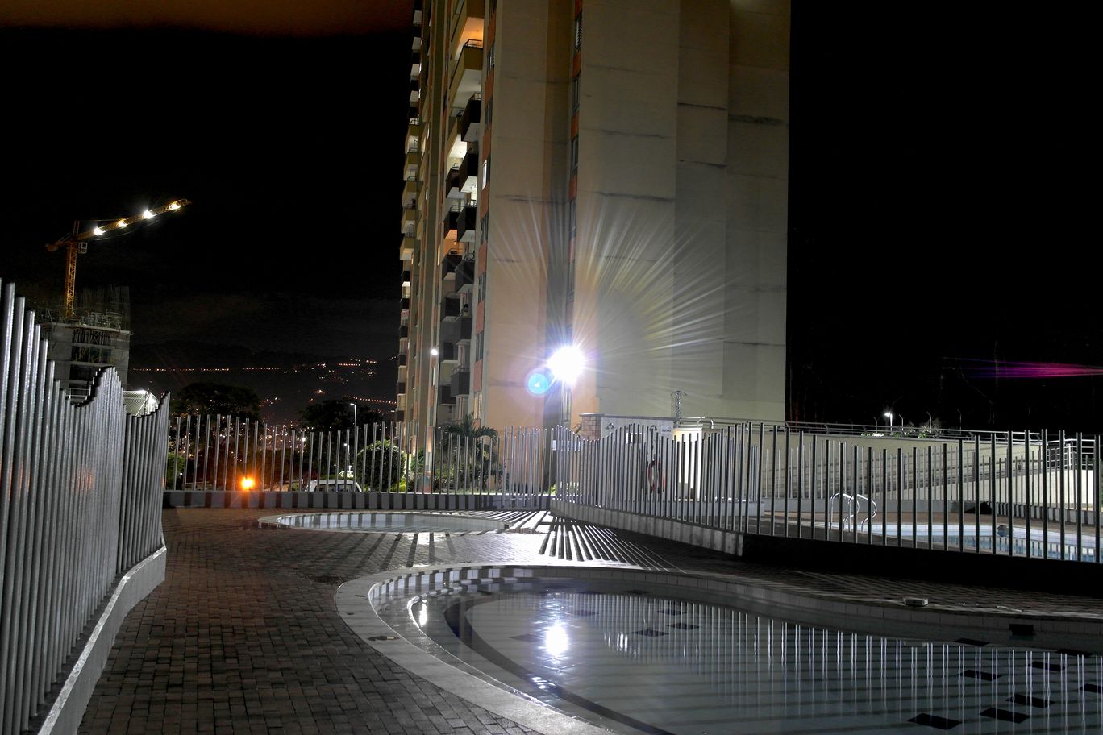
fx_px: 919
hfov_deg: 61.9
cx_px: 552
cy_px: 368
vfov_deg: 43.6
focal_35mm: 30
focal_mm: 20
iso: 400
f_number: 3.5
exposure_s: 1/1.25
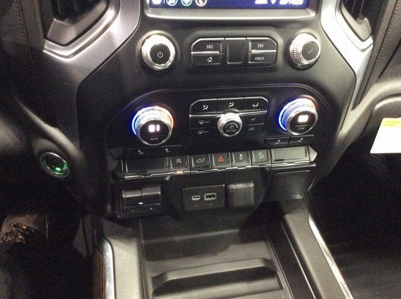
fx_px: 370
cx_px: 200
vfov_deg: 44.1
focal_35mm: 32
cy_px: 150
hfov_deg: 56.9
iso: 500
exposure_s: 1/15
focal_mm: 3.3
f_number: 2.4
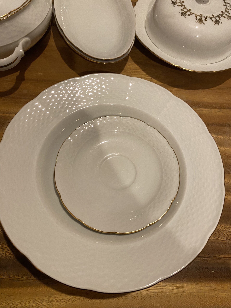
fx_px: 231
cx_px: 116
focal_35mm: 26
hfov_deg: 53.1
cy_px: 154
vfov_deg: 67.3
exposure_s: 1/60
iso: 250
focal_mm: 4.25
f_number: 1.8
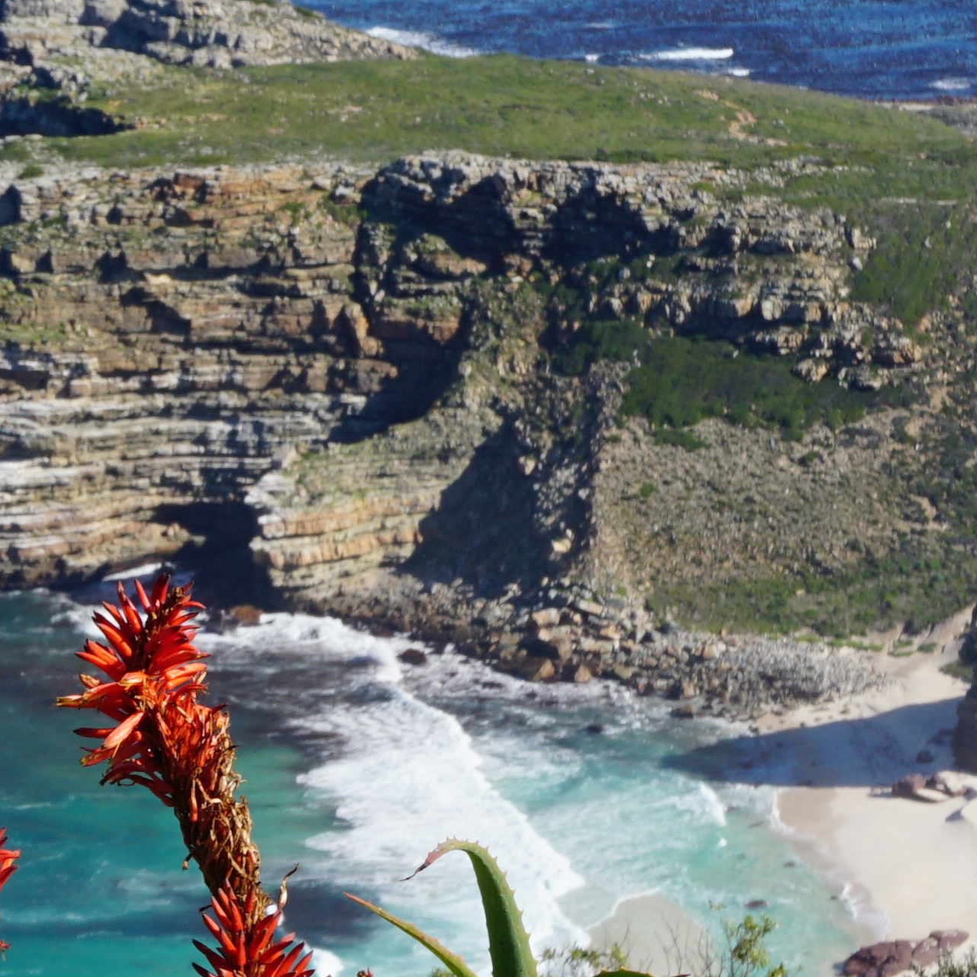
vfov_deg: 10.1
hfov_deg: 10.1
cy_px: 183
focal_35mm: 172
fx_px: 5492
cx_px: -53
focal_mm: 29
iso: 100
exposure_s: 1/125
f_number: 11
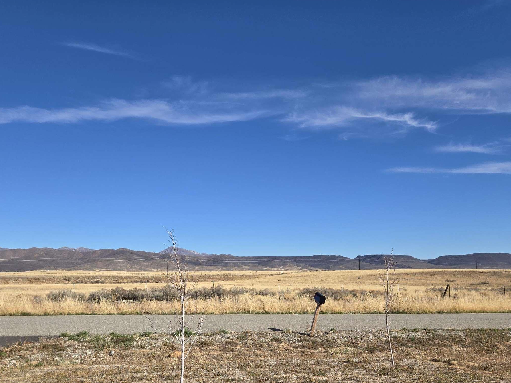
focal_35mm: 35
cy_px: 280
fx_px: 517
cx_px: 241
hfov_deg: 52.6
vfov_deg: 39.8
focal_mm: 5.4
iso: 25
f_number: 1.8
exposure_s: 1/2346
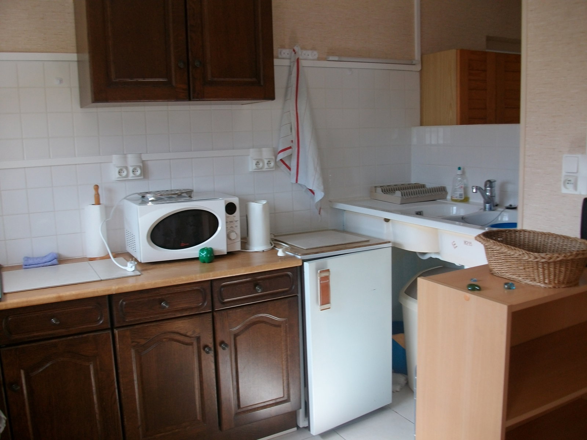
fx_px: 543
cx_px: 294
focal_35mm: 32
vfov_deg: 44.2
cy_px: 220
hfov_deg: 56.8
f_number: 2.9
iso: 80
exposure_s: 1/41.9
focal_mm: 5.7
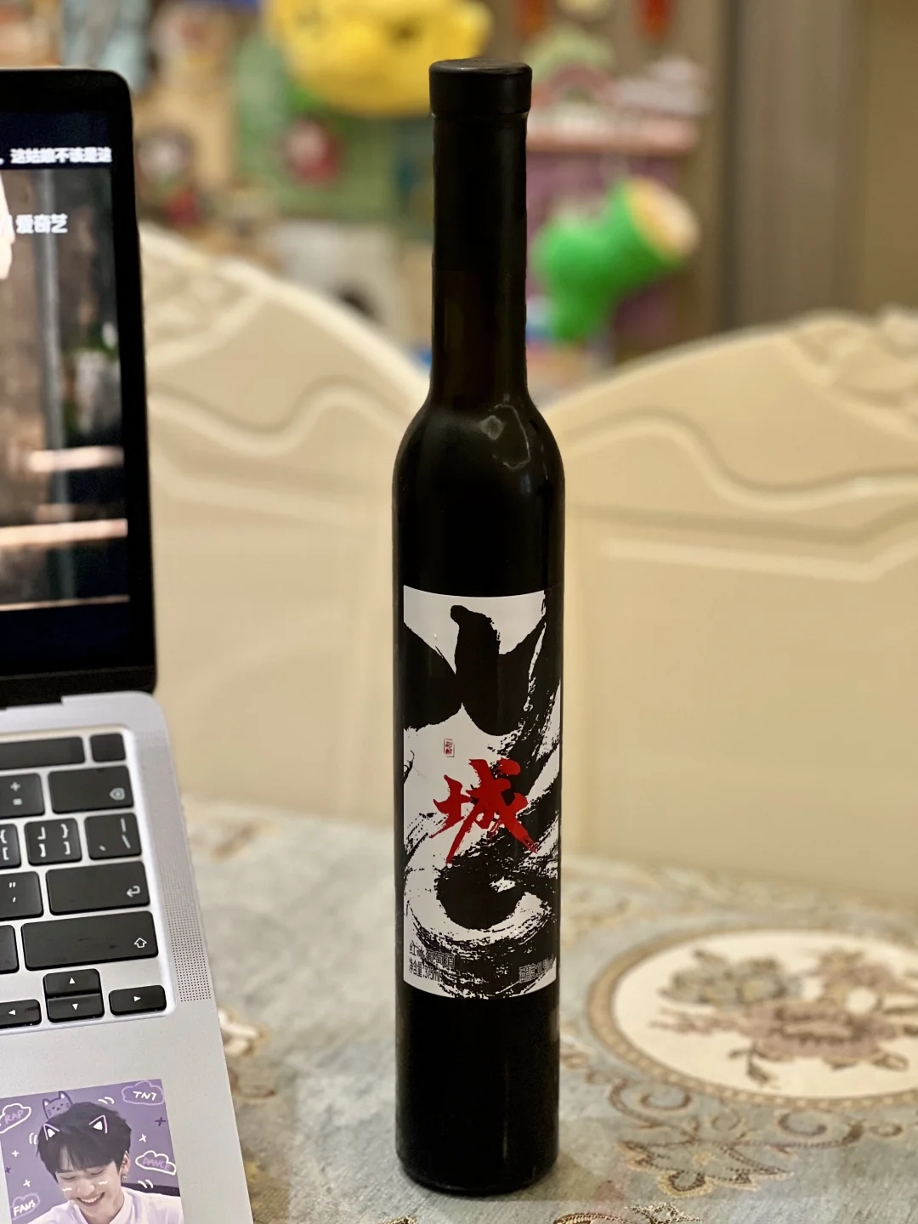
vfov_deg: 25.3
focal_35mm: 77
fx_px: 2723
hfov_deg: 19.1
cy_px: 612
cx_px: 459
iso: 320
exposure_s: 1/33
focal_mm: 9
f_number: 2.8
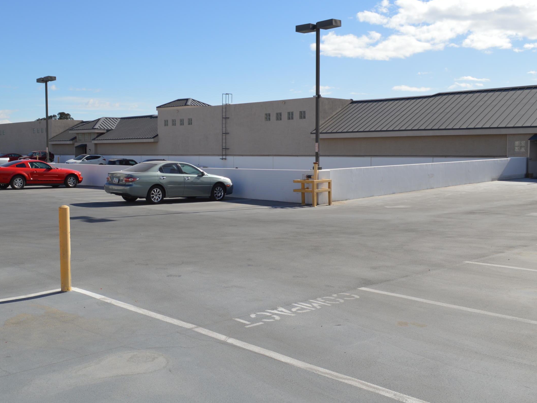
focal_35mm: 37
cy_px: 191
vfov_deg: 38.7
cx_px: 226
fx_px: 574
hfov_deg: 49.9
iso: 100
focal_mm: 18
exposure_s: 1/320
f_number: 9
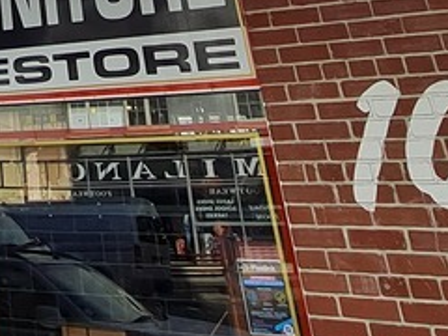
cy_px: -319
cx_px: -153
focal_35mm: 65
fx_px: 841
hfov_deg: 25.2
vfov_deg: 17.1
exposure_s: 1/622
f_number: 2.2
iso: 50
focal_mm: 1.74
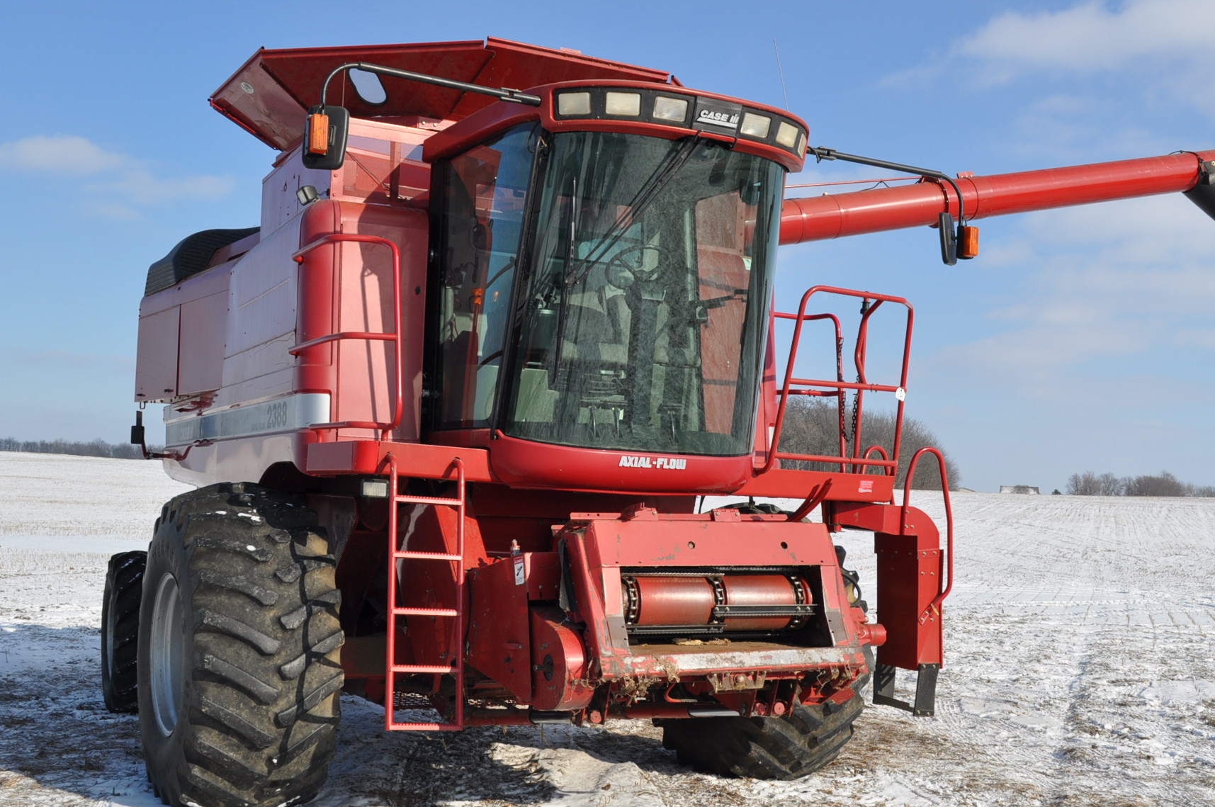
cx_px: 674
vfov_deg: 29.8
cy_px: 440
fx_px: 1517
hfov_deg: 43.6
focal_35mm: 45
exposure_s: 1/400
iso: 200
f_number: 10
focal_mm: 24
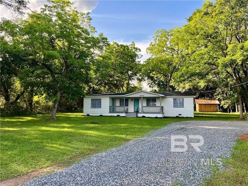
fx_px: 186
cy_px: 93
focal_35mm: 26
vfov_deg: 53.1
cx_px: 124
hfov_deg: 67.3
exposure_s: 1/537
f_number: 1.6
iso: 50
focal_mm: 5.1
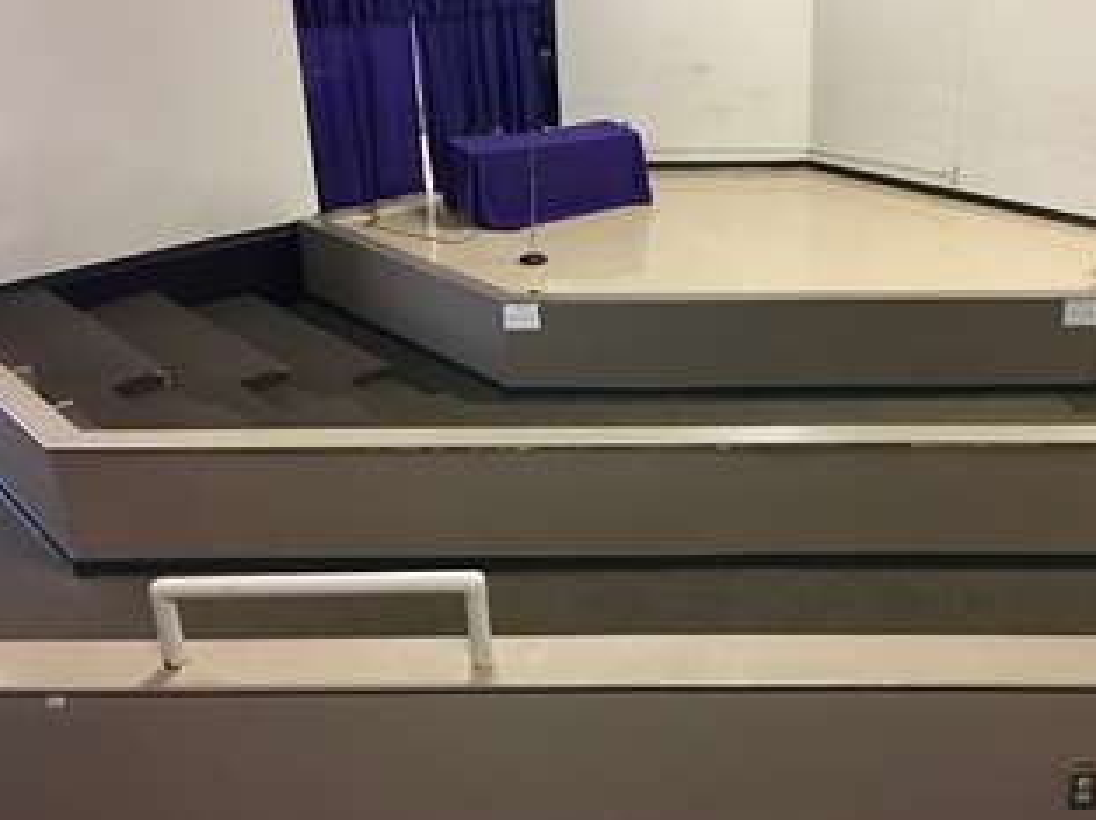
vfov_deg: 38.5
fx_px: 1171
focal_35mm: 37
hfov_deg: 49.7
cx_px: 688
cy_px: 328
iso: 64
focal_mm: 4.15
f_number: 2.2
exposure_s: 1/4
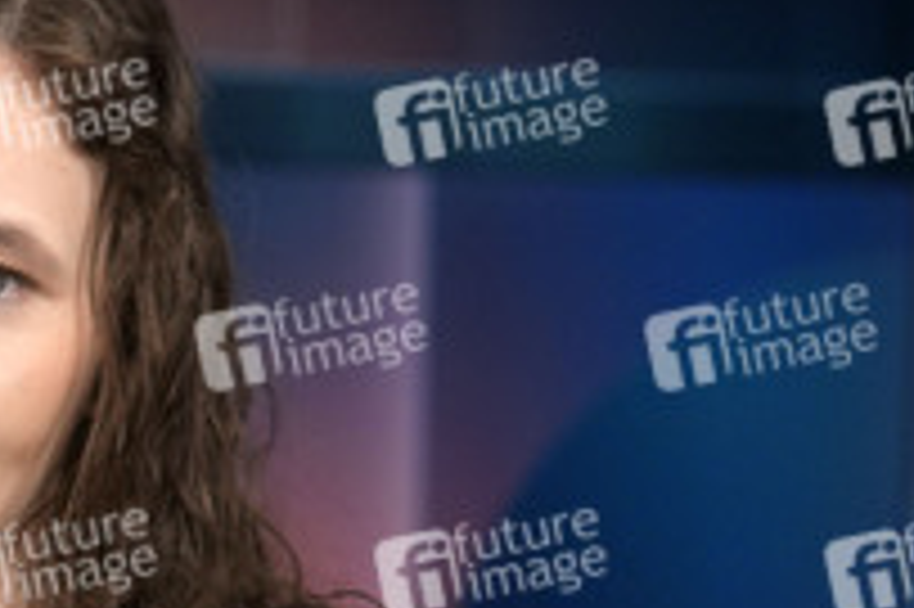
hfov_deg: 19.6
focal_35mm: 100
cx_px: -79
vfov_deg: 13.6
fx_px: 2537
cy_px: 450
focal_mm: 30
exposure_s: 1/320
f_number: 2.2
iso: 640
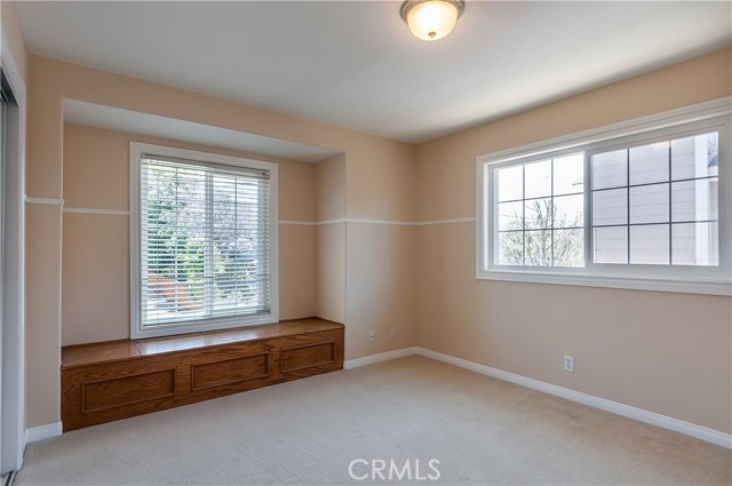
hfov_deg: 90.1
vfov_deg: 67.2
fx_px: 366
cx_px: 366
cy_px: 243
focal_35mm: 18
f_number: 9
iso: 200
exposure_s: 1/25
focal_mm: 12
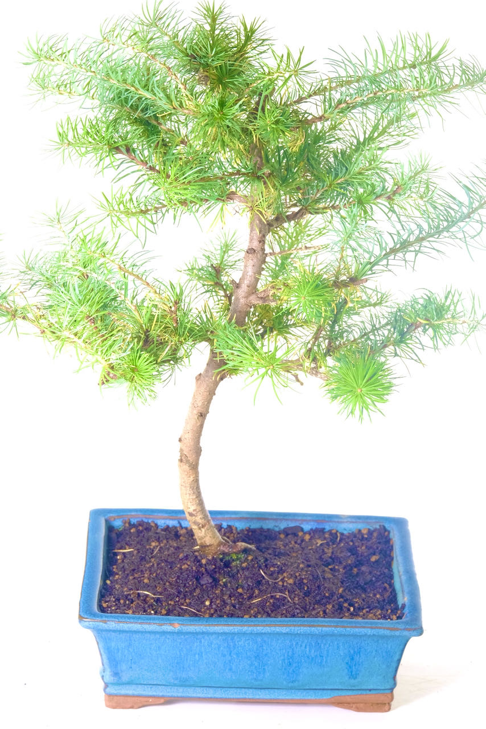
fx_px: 2489
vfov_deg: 16.6
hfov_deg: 11.2
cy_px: 364
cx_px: 243
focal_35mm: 123
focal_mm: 81.9
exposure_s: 1/13
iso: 1600
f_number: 13
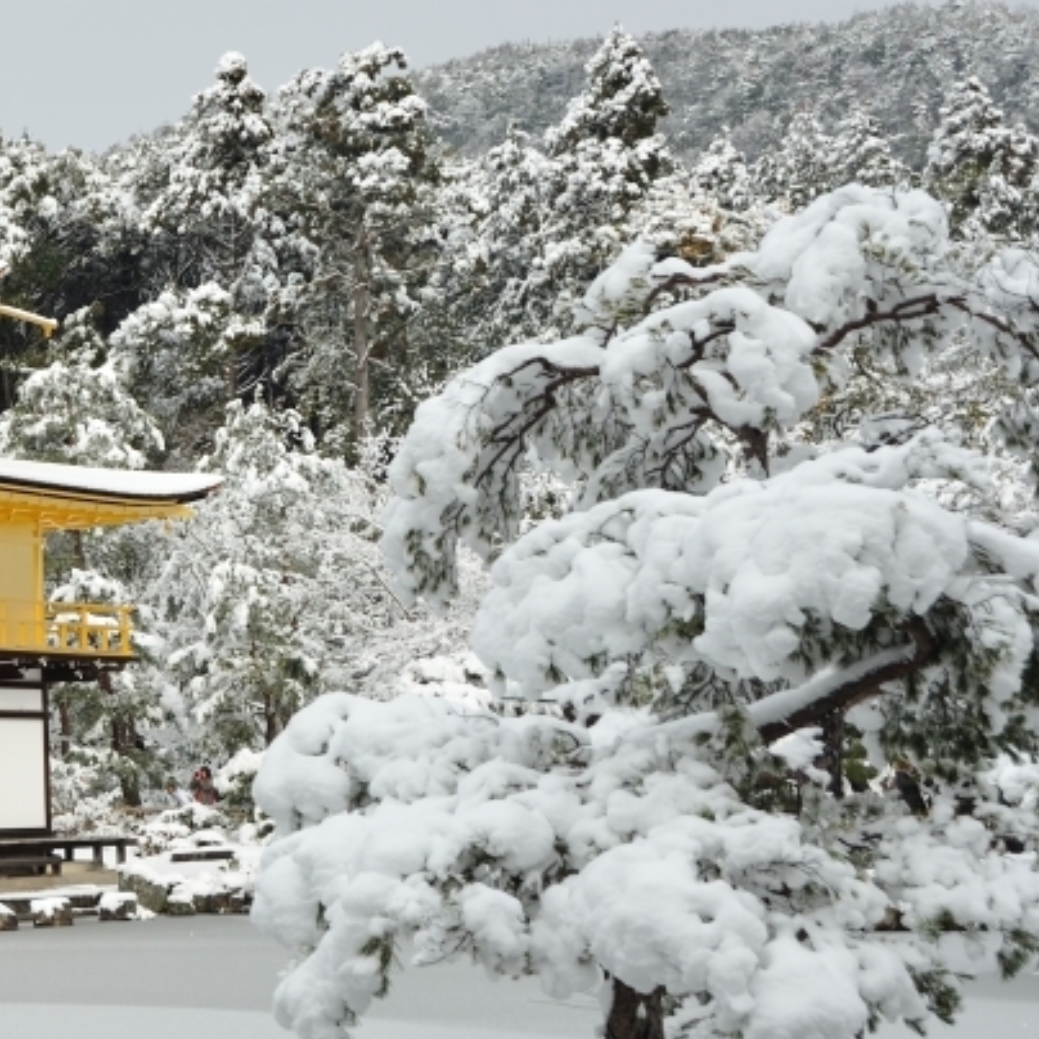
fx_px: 3803
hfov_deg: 15.1
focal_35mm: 112
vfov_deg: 15.5
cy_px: 598
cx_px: -180
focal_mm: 52
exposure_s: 1/320
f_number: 9
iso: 200
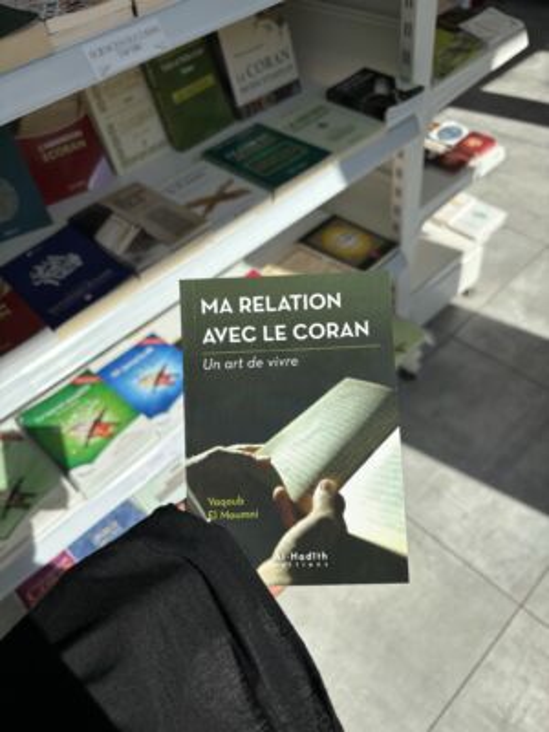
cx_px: 274
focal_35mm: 26
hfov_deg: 53.1
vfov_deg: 67.3
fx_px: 550
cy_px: 366
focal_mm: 5.96
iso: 50
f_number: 1.6
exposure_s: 1/3534
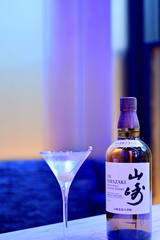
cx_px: 87
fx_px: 446
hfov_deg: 20.3
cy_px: 117
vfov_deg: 30.1
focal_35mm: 67
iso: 6400
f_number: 2.8
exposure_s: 1/500
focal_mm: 60
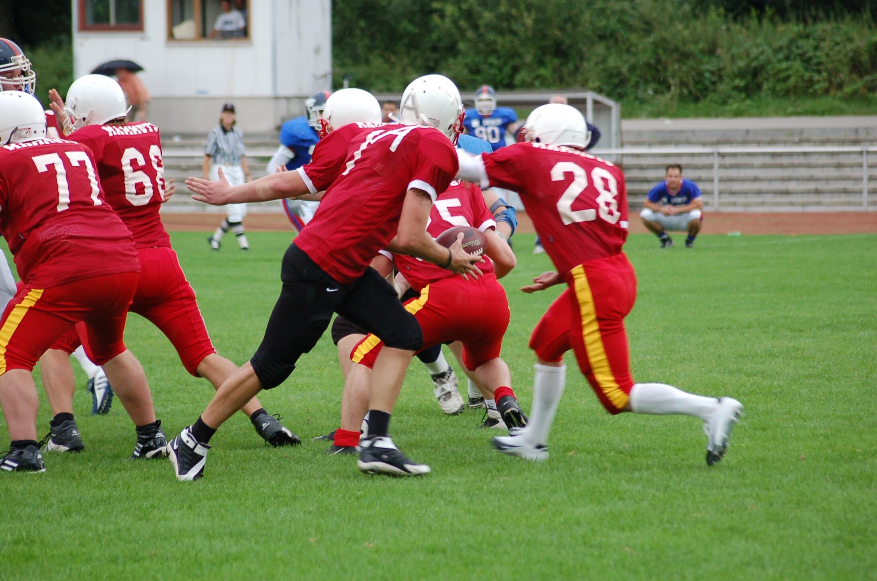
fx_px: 4924
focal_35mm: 202
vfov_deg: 6.8
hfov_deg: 10.2
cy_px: 290
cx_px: 438
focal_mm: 135
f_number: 4.5
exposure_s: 1/320
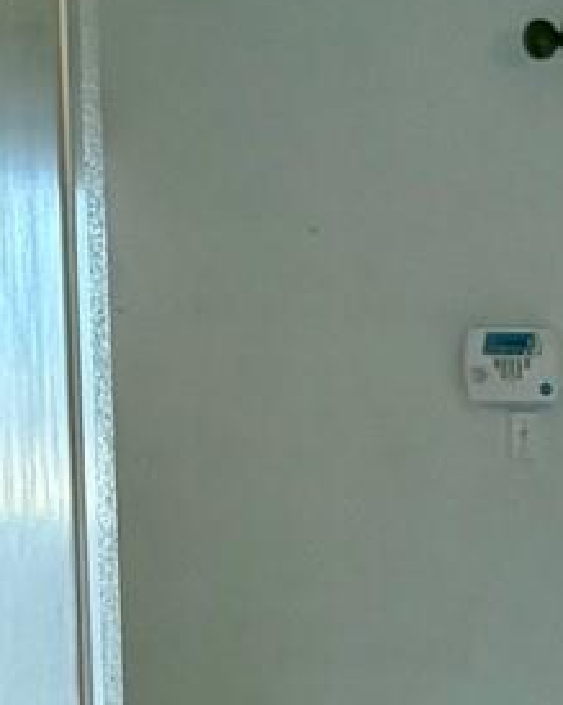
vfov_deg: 10.7
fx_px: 3647
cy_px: 1034
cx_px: 735
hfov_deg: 8.7
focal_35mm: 175
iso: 200
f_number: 1.78
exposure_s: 1/135
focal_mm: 6.76
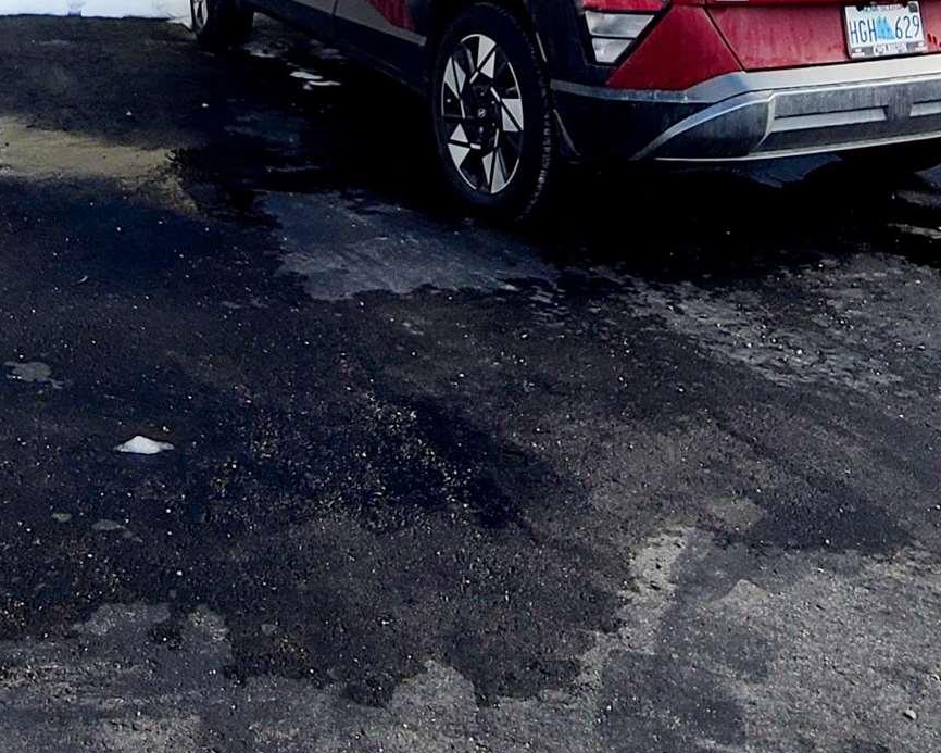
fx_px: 1253
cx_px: 297
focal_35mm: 45
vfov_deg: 27.2
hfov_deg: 40.5
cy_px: -261
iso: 50
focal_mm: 2.2
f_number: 2.2
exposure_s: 1/1667
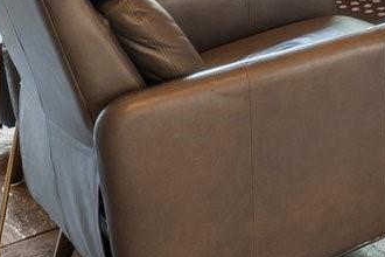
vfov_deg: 12.9
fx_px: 930
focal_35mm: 87
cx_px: 547
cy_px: -308
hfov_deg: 20.6
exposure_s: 1/2
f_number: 10
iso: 400
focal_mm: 14
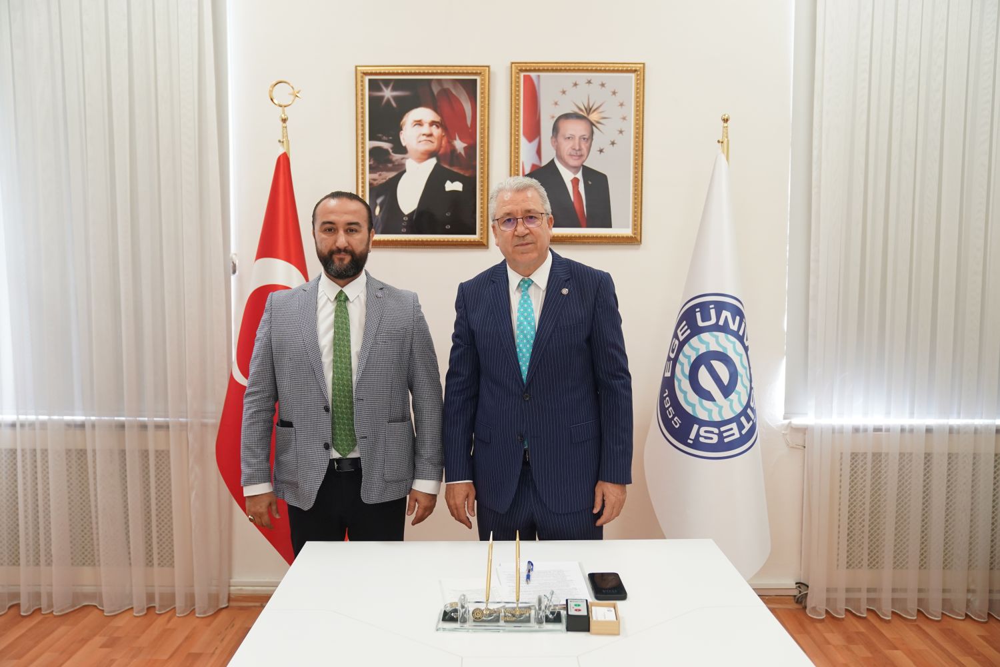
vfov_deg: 42.3
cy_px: 334
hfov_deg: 60.3
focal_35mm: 31
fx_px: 861
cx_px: 500
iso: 1600
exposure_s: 1/125
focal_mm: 31
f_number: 3.2
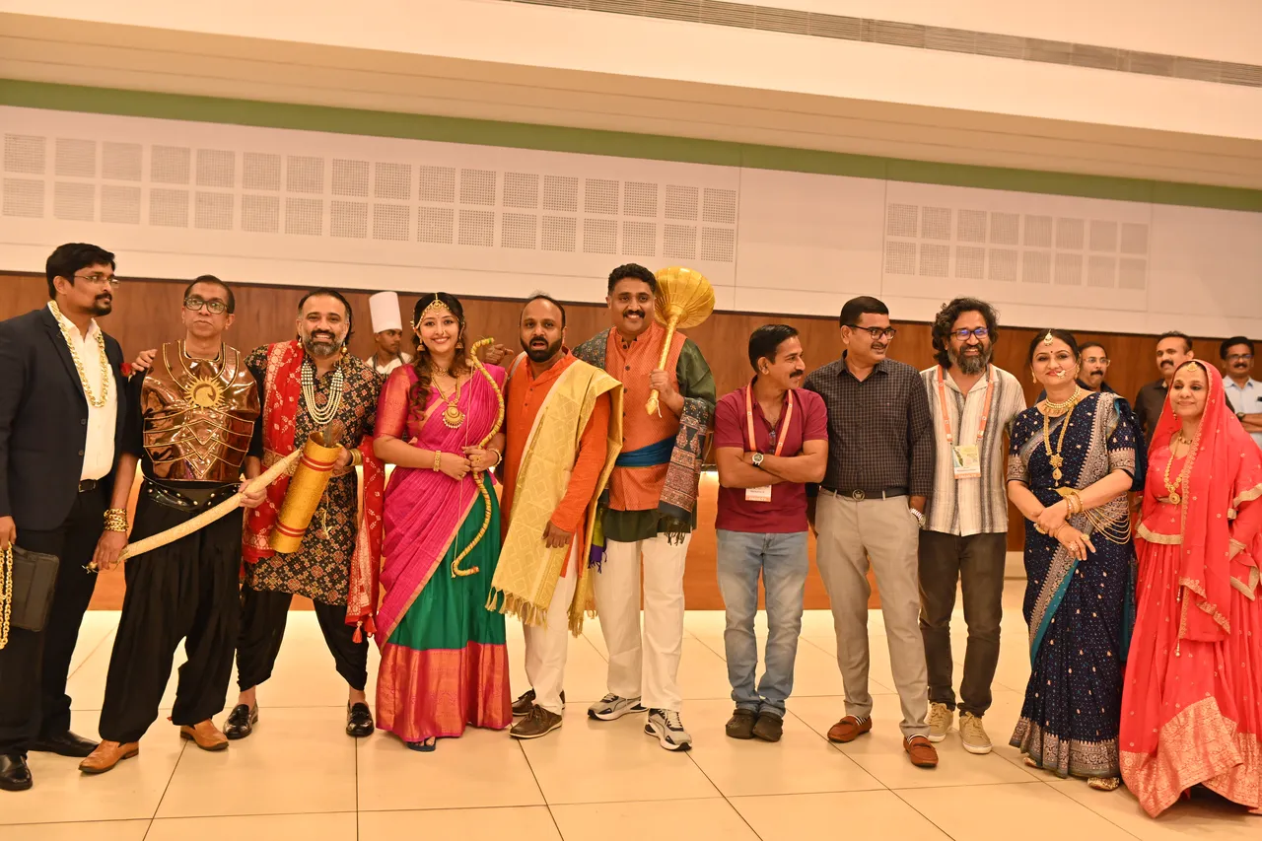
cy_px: 420
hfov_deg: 54.4
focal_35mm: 35
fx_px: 1227
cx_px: 631
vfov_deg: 37.8
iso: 1250
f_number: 2.2
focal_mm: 35
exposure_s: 1/200
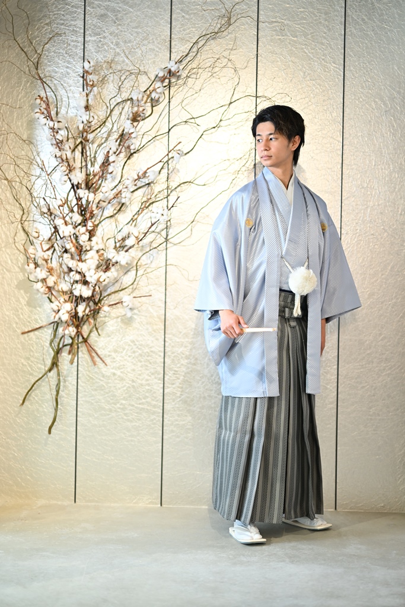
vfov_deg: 39.6
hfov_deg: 27.0
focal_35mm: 50
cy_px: 304
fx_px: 843
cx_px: 202
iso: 640
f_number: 1.3
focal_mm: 50
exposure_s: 1/80
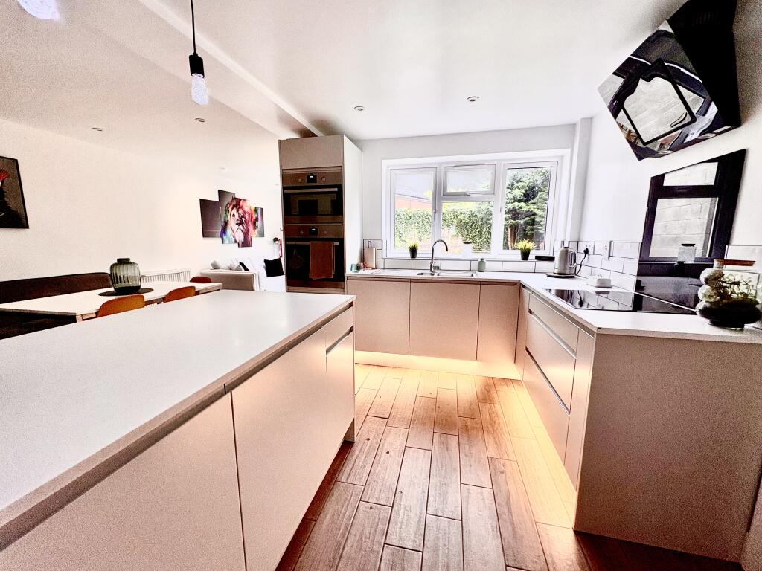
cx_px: 381
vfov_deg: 85.7
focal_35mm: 14
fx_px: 308
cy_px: 286
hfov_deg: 102.1
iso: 200
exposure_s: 1/99
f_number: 2.2
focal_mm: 2.22
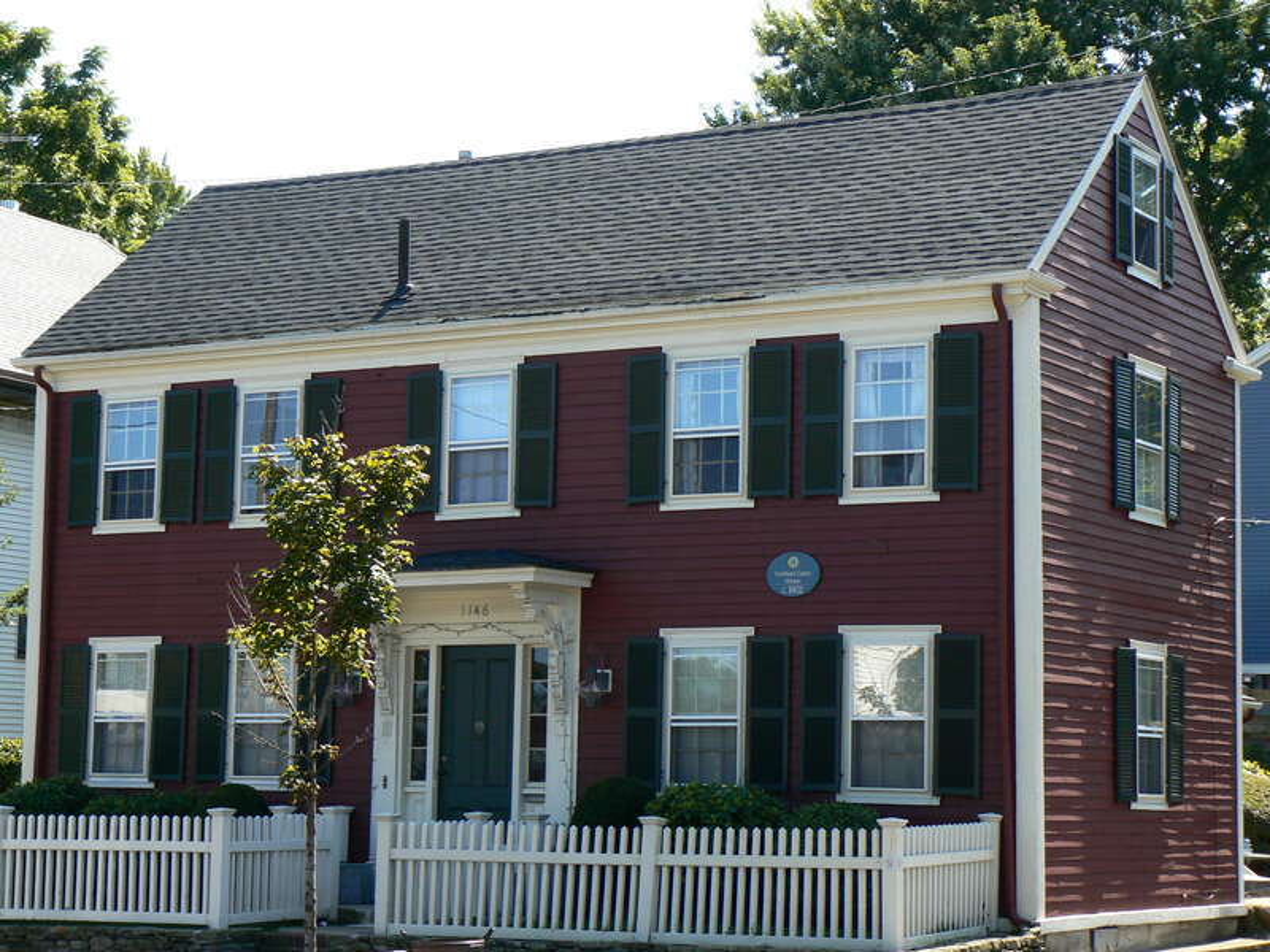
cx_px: 635
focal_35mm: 74
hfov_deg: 26.3
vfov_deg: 19.9
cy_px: 476
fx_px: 2715
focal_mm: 12.4
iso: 100
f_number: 5.6
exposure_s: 1/250
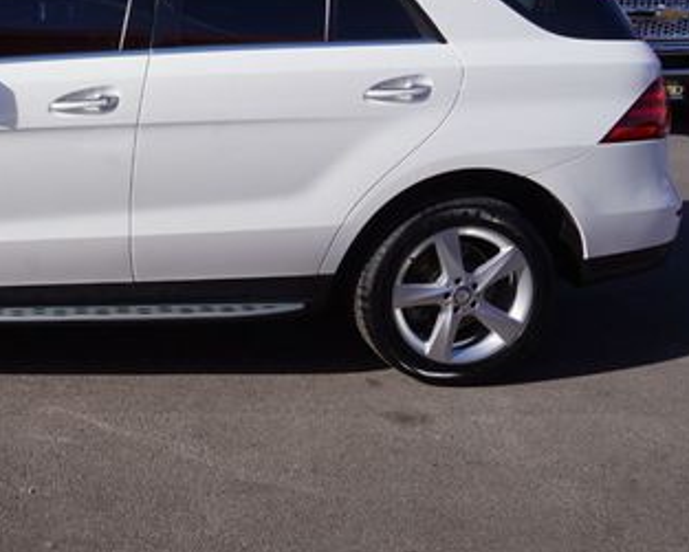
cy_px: 123
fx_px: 939
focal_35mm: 46
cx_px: 66
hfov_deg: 37.6
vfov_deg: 32.0
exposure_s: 1/100
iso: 100
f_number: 14
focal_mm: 16
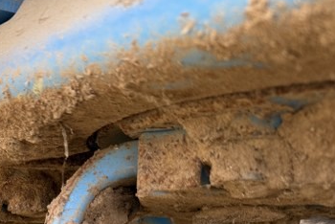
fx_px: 531
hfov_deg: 32.3
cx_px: 2
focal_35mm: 57
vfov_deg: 21.7
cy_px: 284
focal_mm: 6.76
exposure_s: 1/121
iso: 100
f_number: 1.78
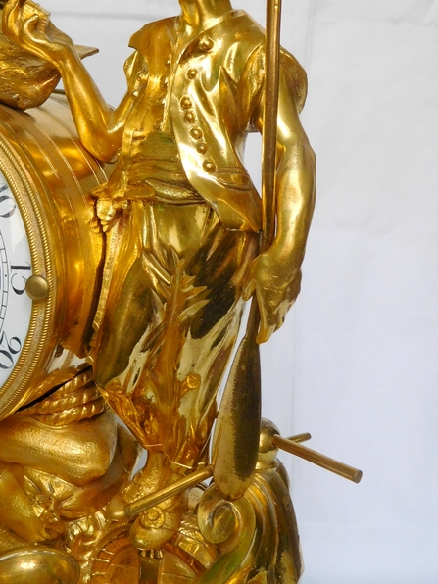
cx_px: 147
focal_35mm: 47
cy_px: 206
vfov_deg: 40.0
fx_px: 793
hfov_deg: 30.7
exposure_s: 1/30
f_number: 3.8
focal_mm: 6.2
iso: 320
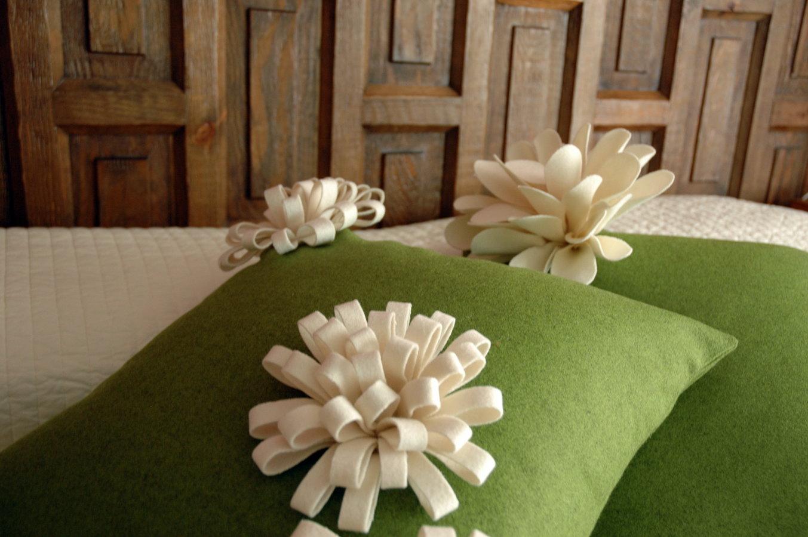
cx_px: 404
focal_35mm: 36
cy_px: 268
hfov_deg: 53.2
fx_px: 807
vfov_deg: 36.8
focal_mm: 24
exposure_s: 1/10
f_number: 4
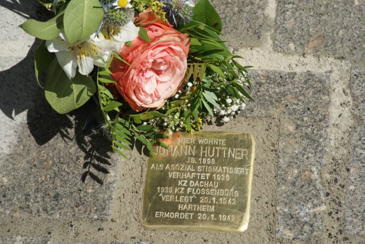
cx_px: 182
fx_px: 1598
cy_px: 122
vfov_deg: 8.7
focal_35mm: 158
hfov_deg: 13.0
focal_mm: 105
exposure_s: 1/250
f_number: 10
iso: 100
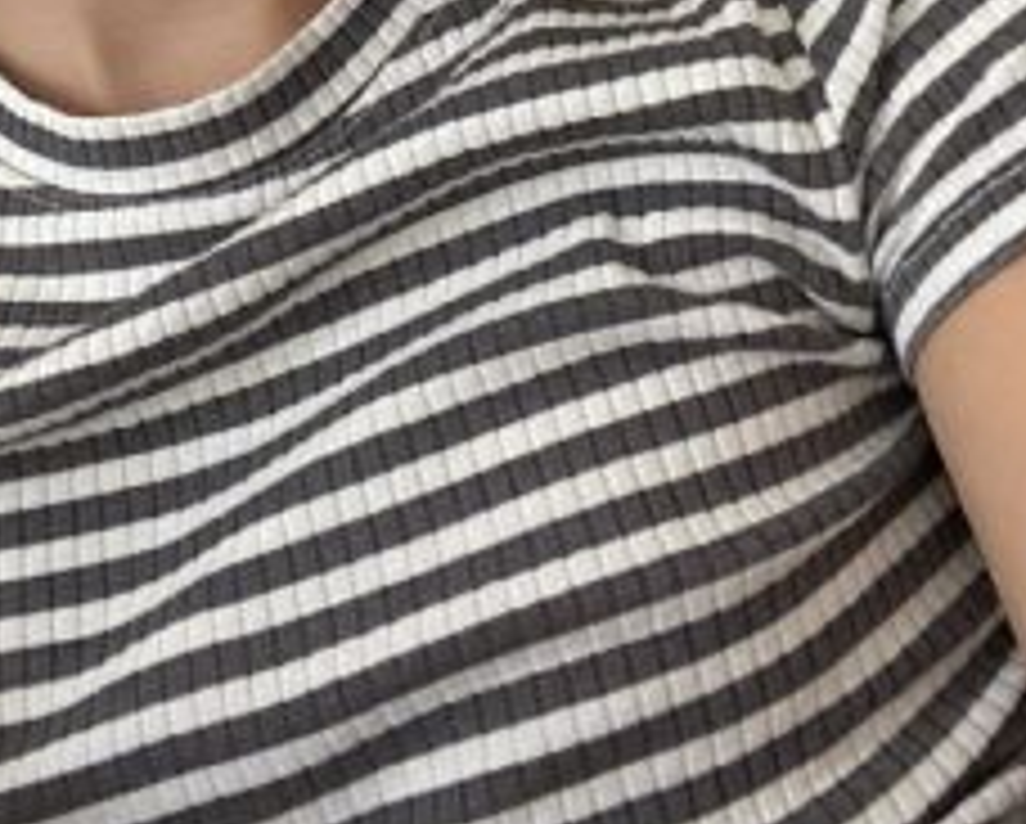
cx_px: 252
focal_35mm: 77
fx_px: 2341
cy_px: -405
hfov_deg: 24.4
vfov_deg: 17.9
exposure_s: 1/33
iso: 400
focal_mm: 2.71
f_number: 2.2
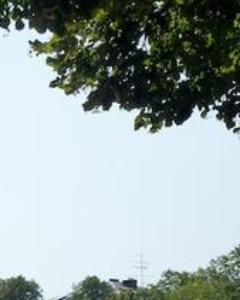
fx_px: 1340
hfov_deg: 9.9
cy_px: 306
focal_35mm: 151
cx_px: -111
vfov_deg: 12.6
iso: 160
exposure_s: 1/1300
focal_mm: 8.7
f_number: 4.1
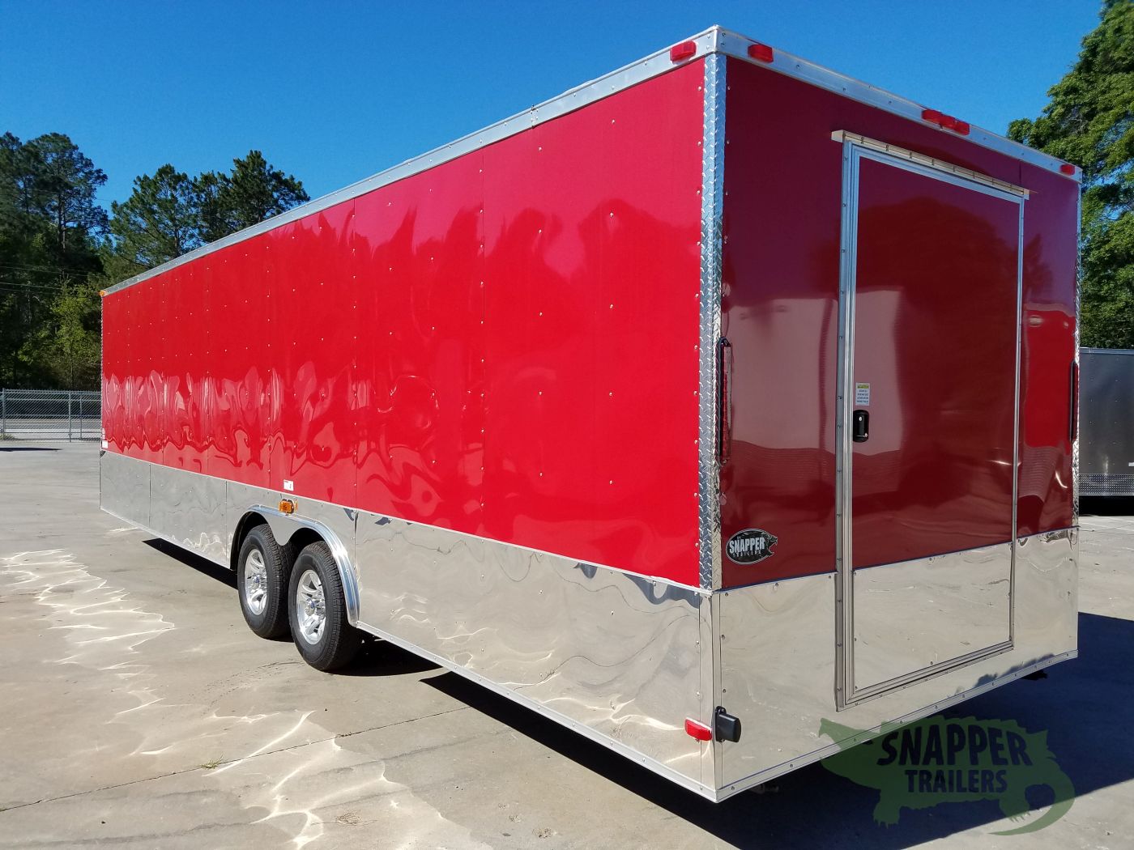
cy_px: 425
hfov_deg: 67.3
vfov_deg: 53.1
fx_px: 852
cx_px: 567
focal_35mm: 26
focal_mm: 4.2
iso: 40
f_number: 1.7
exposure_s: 1/2168
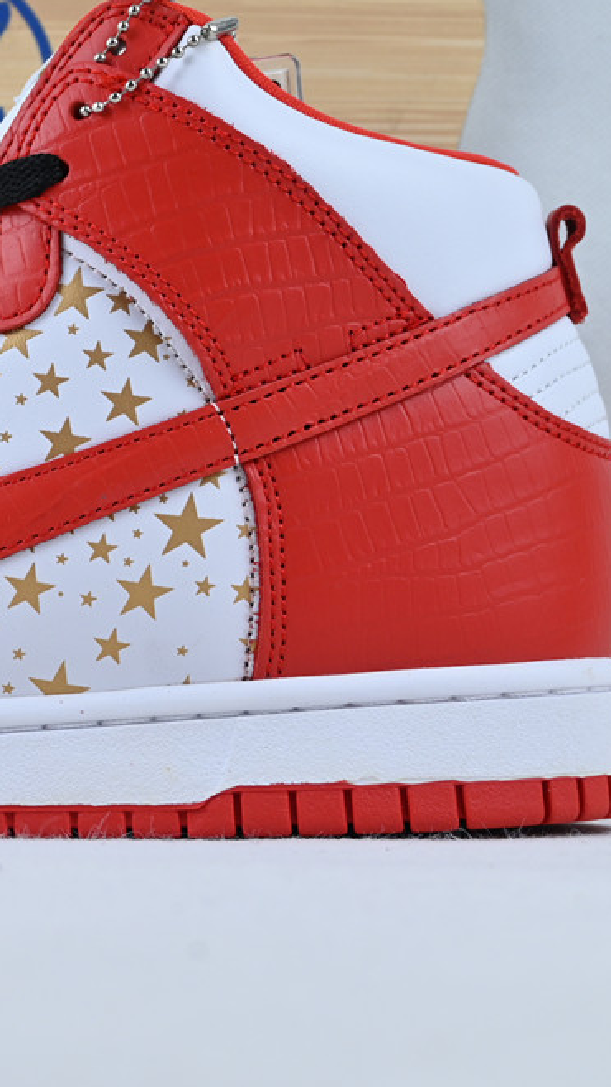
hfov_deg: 13.6
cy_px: 512
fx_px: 2519
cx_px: -54
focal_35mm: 87
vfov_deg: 24.3
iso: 100
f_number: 4.8
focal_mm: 30.5
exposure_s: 1/80
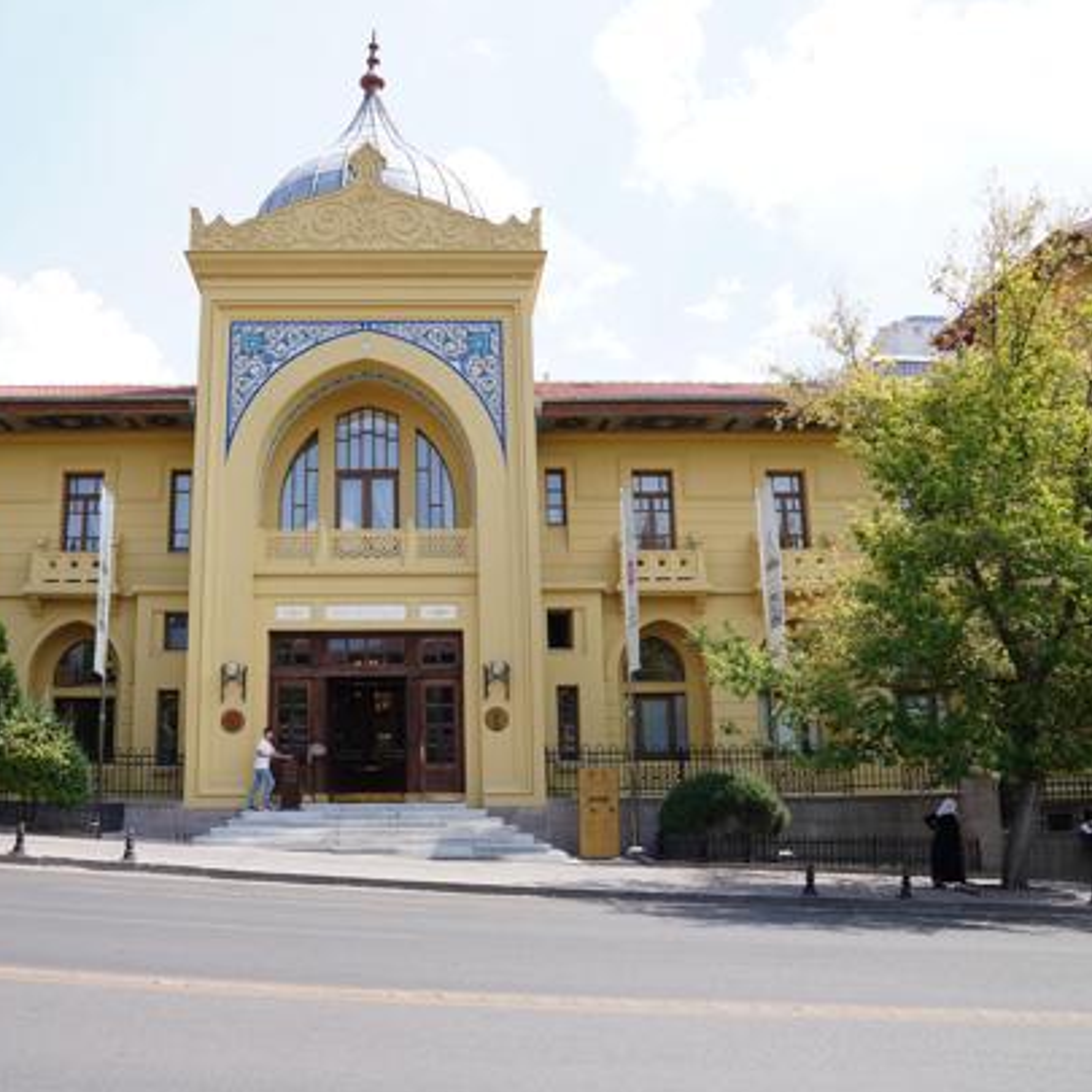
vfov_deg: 52.5
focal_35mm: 31
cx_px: 414
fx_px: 1106
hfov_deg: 52.0
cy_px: 545
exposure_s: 1/100
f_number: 8
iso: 100
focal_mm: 24
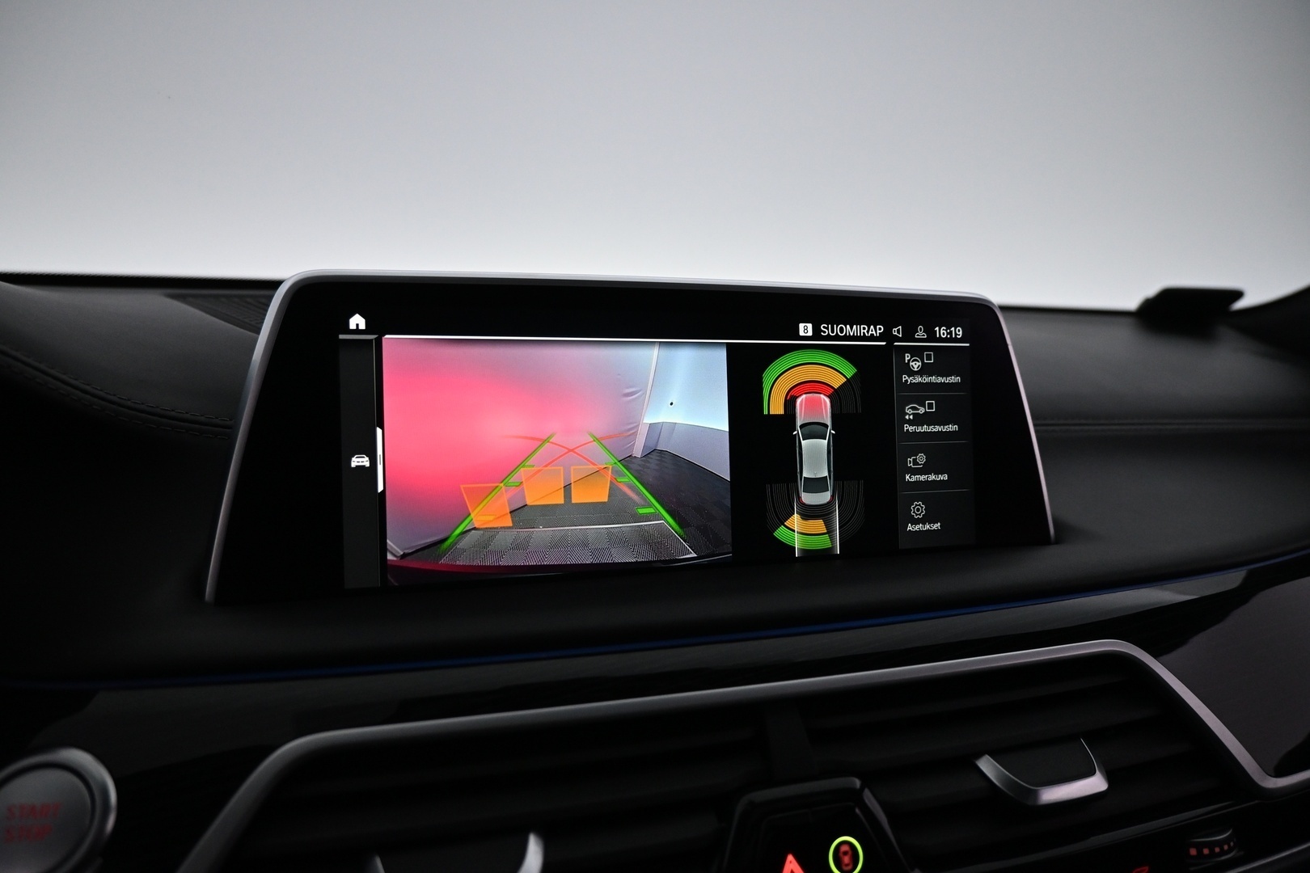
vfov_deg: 53.1
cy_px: 436
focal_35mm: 24
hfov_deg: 73.7
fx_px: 873
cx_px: 655
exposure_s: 1/125
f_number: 3.5
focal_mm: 16
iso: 1250
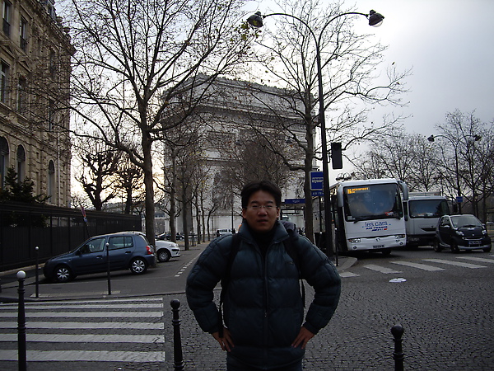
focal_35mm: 38
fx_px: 542
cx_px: 247
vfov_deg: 37.7
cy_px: 186
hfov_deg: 49.0
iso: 64
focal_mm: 7.9
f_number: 2.8
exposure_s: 1/160
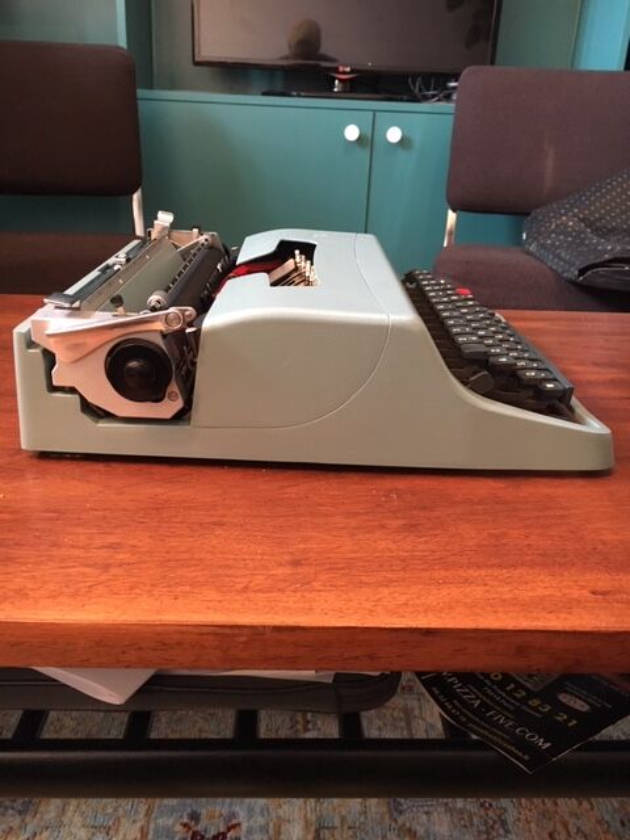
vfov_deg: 61.7
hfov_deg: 48.2
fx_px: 704
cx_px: 315
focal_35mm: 29
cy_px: 420
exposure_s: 1/17
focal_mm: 4.15
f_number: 2.2
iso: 400
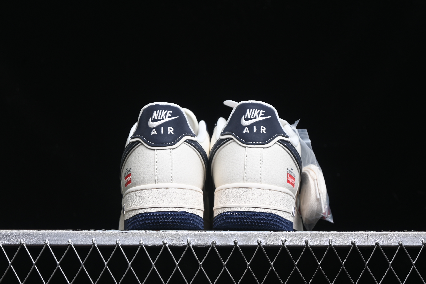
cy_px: 142
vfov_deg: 18.2
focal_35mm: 75
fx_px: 887
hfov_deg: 27.0
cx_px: 213
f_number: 6.3
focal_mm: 50
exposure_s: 1/60
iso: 160
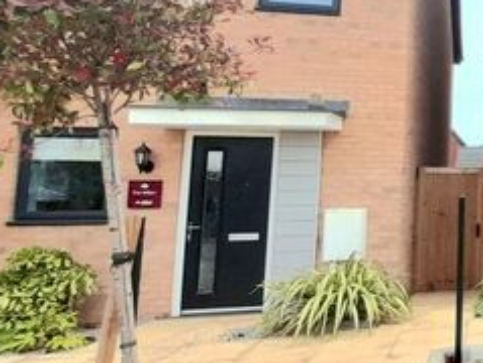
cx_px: 649
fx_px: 531
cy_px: 100
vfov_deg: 37.1
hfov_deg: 33.4
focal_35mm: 38
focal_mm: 1.42
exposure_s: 1/145
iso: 40
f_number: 2.2
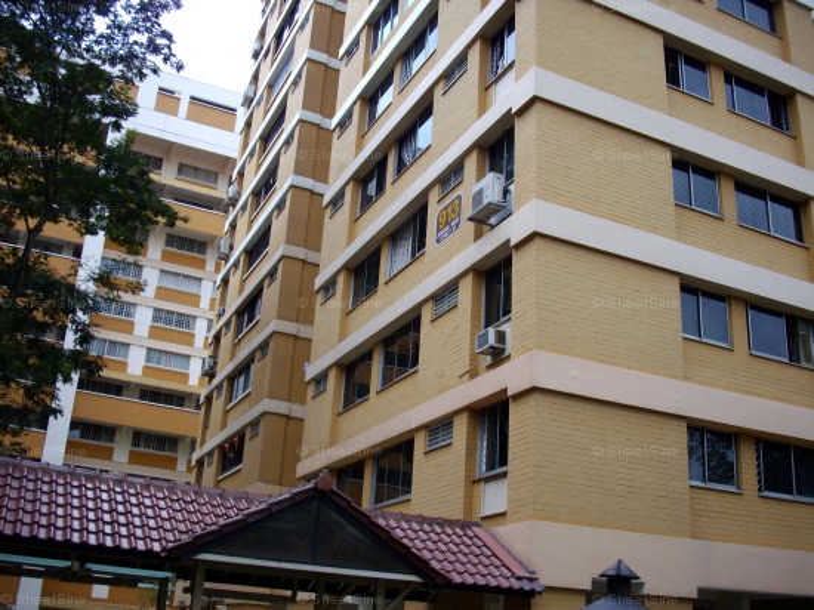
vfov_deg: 38.6
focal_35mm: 37
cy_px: 305
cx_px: 407
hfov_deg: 50.2
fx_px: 870
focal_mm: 6.2
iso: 117
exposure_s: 1/125
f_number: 2.8
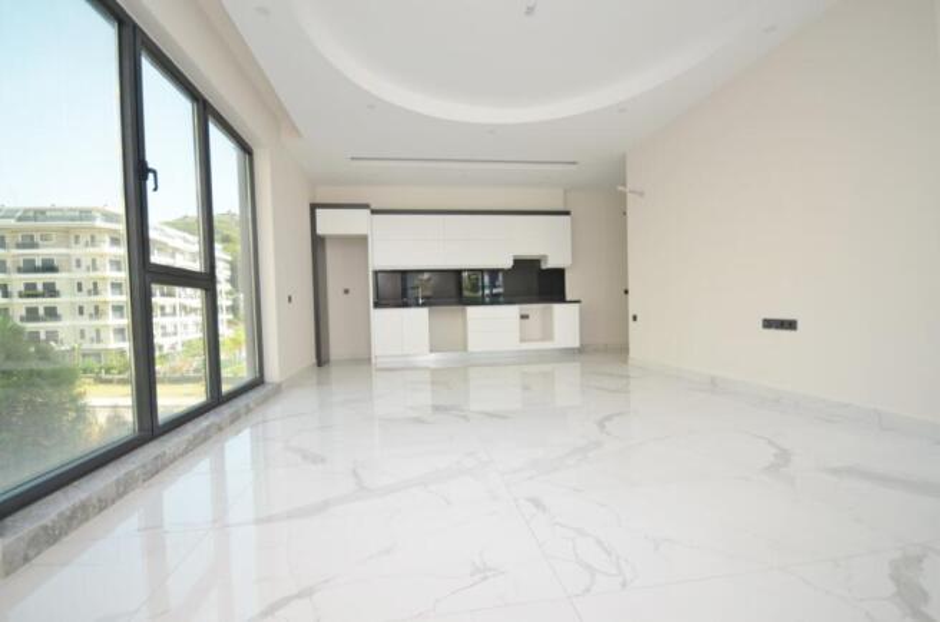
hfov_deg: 100.5
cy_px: 311
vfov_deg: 77.0
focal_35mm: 15
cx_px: 470
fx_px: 391
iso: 200
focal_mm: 10
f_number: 4.5
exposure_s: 1/80
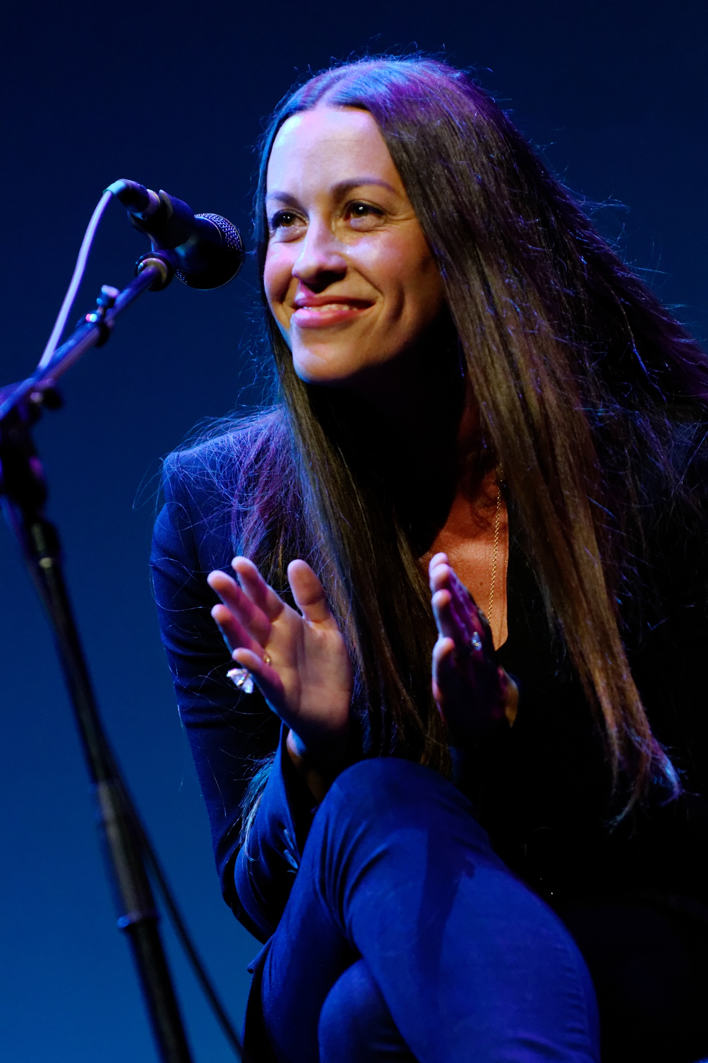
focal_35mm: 300
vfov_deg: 6.9
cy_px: 532
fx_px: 8849
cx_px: 354
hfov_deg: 4.6
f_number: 3.5
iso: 3200
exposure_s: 1/640
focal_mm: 200
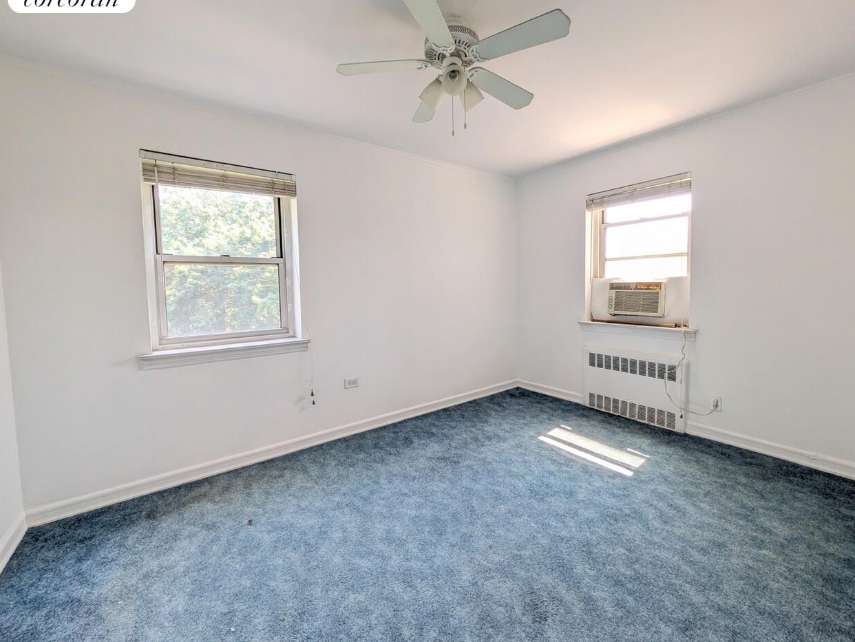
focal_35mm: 15
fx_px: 371
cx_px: 438
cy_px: 302
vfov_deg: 81.7
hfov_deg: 98.1
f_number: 2.2
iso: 64
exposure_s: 1/60
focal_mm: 1.83
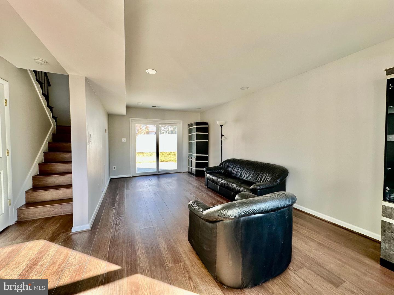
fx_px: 159
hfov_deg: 102.1
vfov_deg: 85.7
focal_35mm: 14
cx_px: 197
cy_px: 148
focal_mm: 2.22
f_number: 2.2
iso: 80
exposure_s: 1/99
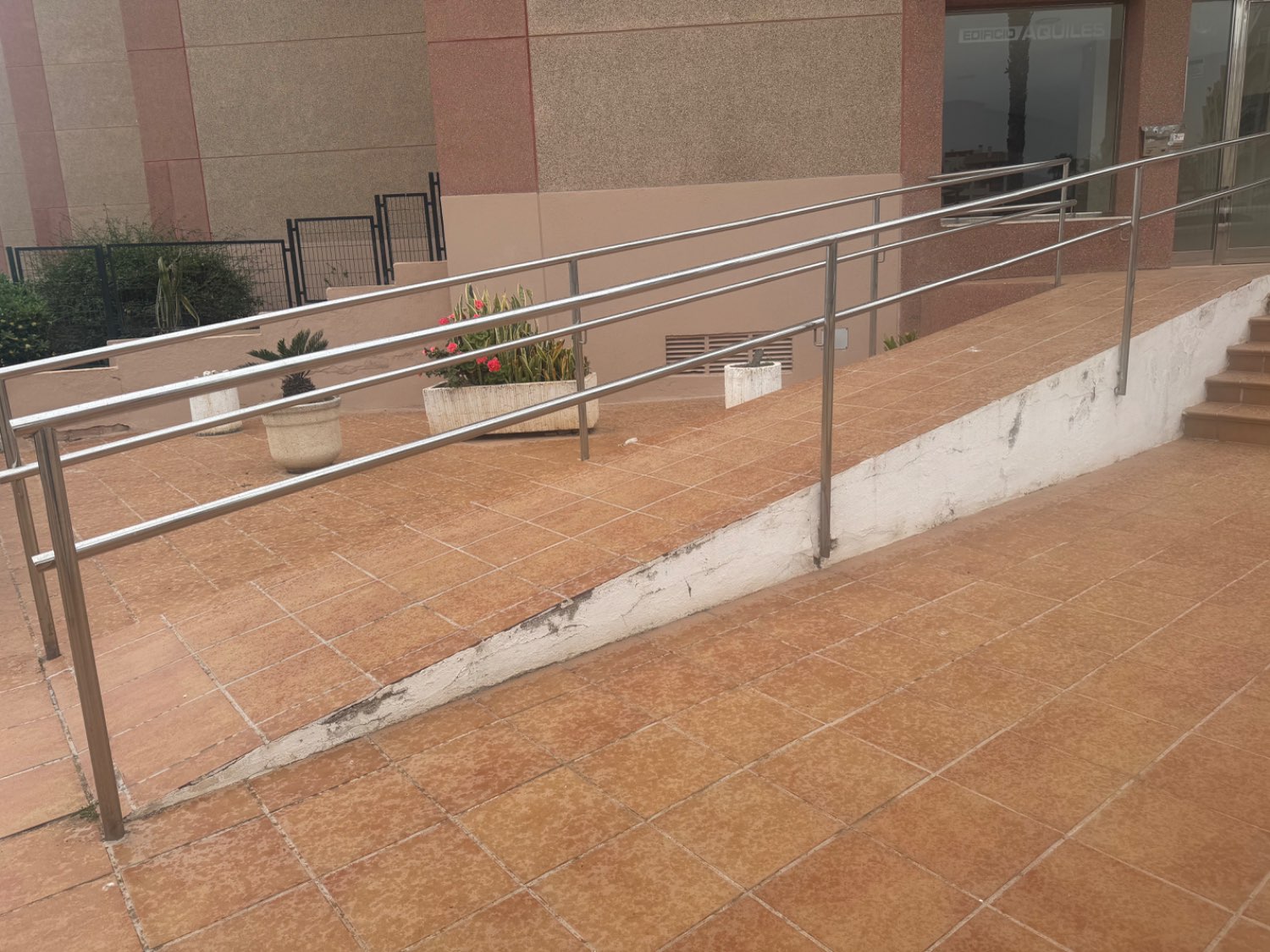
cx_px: 635
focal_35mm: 24
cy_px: 476
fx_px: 881
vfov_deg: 56.8
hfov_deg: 71.6
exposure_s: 1/2415
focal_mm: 6.76
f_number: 1.78
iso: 80
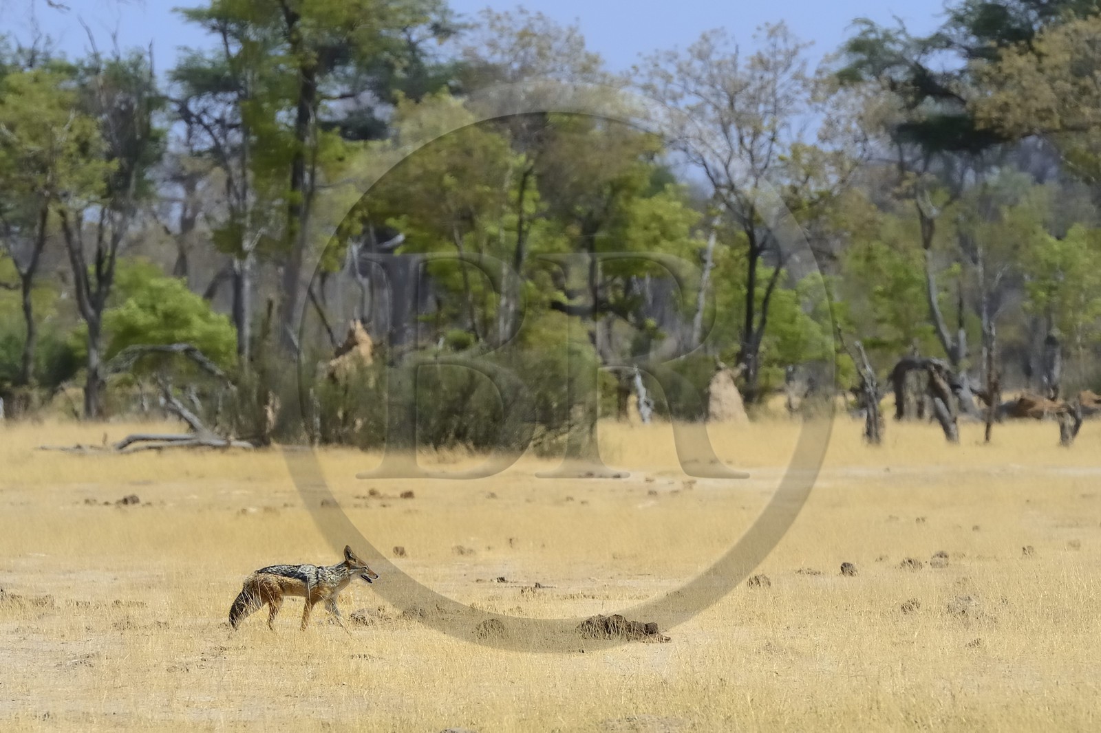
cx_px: 550
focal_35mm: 280
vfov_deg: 4.9
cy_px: 366
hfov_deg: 7.4
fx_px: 8561
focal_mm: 280
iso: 400
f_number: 8
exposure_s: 1/1250
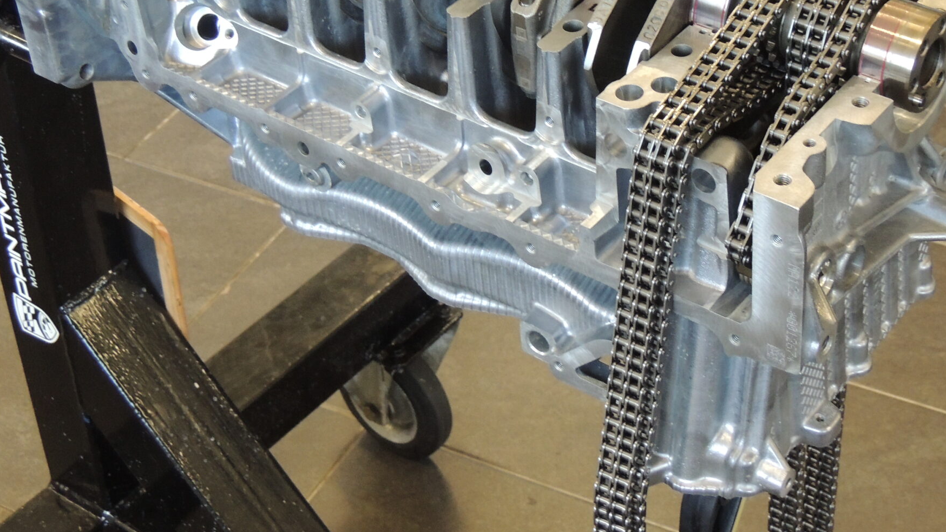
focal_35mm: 75
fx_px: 1881
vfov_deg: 15.9
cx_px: 509
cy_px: 44
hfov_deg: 28.2
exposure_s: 1/40
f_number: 3.5
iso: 400
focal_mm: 8.3
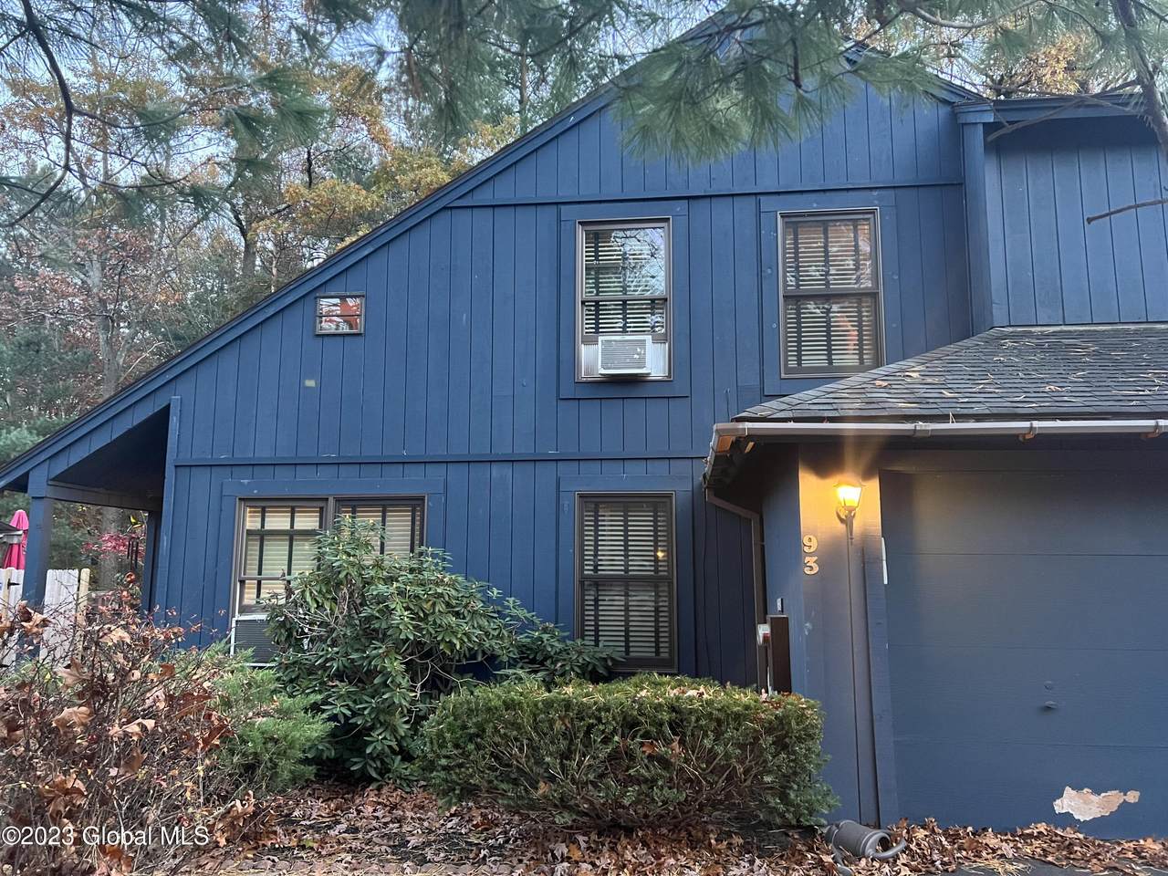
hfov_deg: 67.3
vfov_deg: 53.1
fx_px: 877
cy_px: 438
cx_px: 584
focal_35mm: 26
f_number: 1.5
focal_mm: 5.7
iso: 640
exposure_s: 1/40
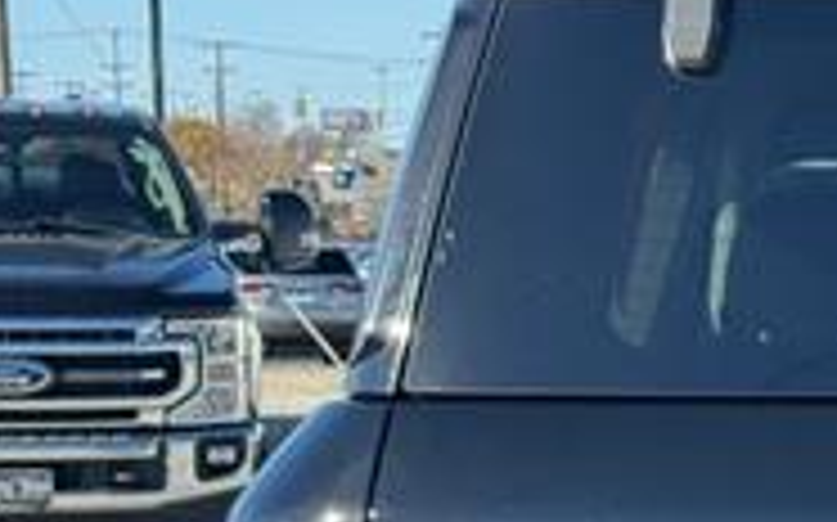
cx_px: 1125
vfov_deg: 7.4
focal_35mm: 175
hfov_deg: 11.6
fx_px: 3990
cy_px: 670
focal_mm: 6.76
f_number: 1.78
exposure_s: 1/1133
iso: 64
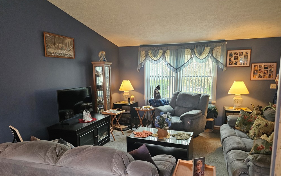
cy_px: 100
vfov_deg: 49.1
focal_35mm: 25
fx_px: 191
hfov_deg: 72.5
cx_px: 138
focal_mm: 5.4
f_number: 1.8
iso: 640
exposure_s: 1/120
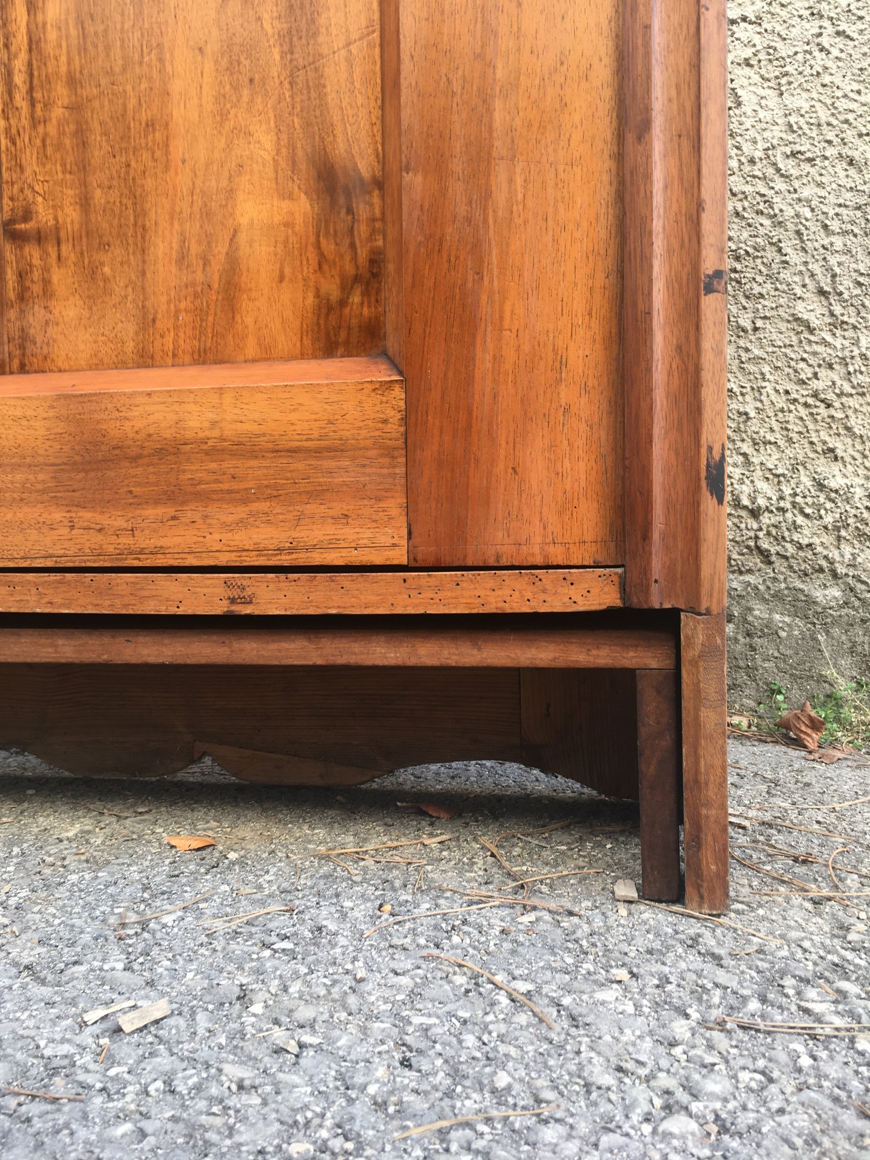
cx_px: 435
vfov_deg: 61.7
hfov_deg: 48.2
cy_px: 580
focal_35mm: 29
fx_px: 972
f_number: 2.2
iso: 25
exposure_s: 1/50
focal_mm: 4.15
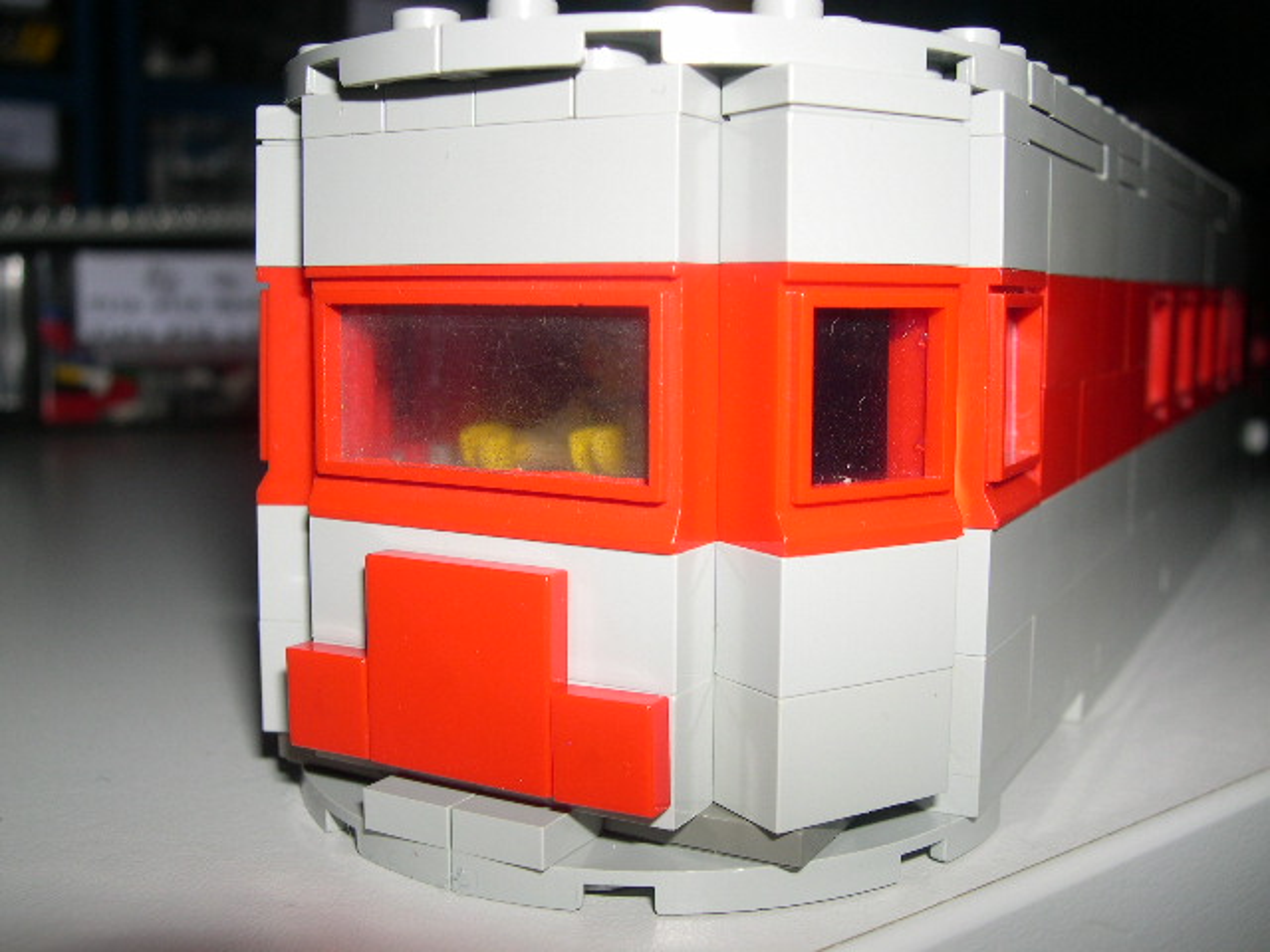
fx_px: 1394
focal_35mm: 38
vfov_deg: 37.7
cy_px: 476
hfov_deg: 49.0
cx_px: 635
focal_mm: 8
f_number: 7.6
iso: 100
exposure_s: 1/60
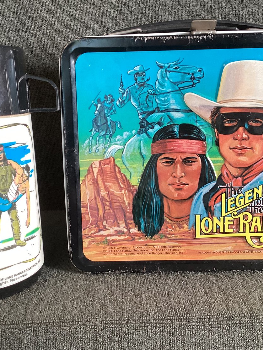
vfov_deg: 44.8
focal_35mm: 42
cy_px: 173
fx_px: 425
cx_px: 123
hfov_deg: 34.3
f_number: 2.4
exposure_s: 1/60
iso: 125
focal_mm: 3.3
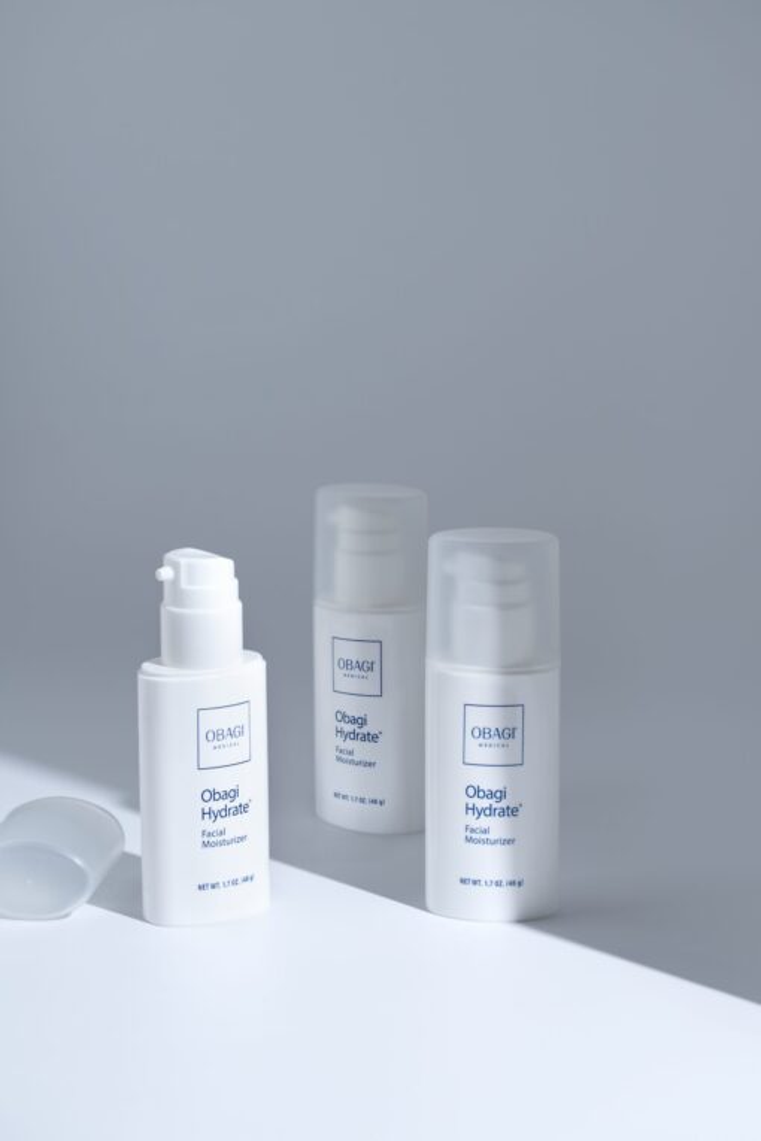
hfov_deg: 19.5
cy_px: 570
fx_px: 2219
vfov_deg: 28.8
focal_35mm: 70
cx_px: 380
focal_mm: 70
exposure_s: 1/125
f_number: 7.1
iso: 250
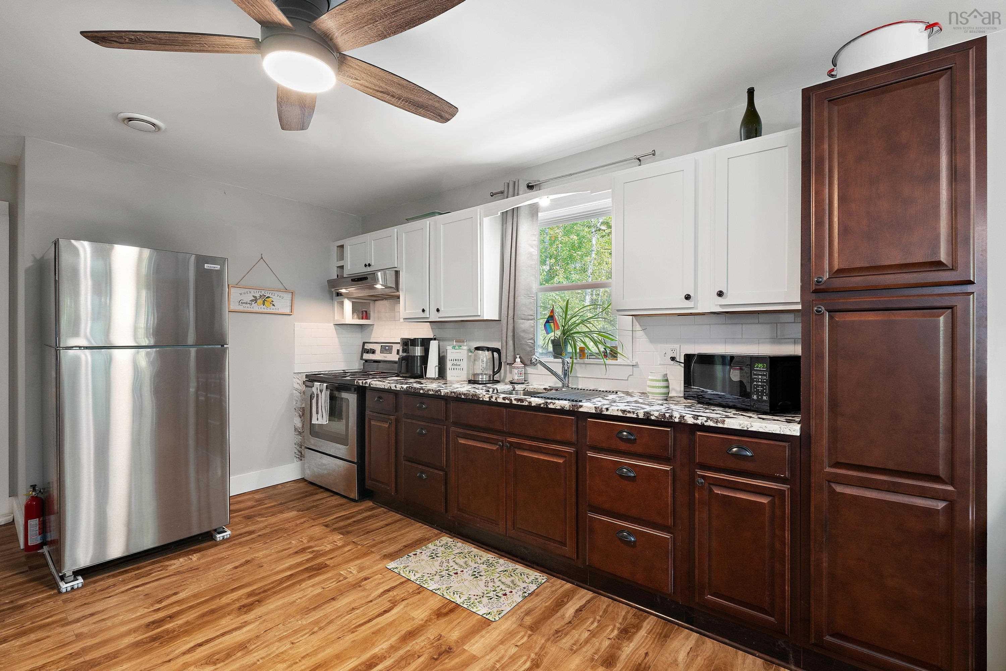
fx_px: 447
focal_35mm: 16
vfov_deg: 73.7
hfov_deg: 96.7
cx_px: 503
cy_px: 336
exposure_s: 2
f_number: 9
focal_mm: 16
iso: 250
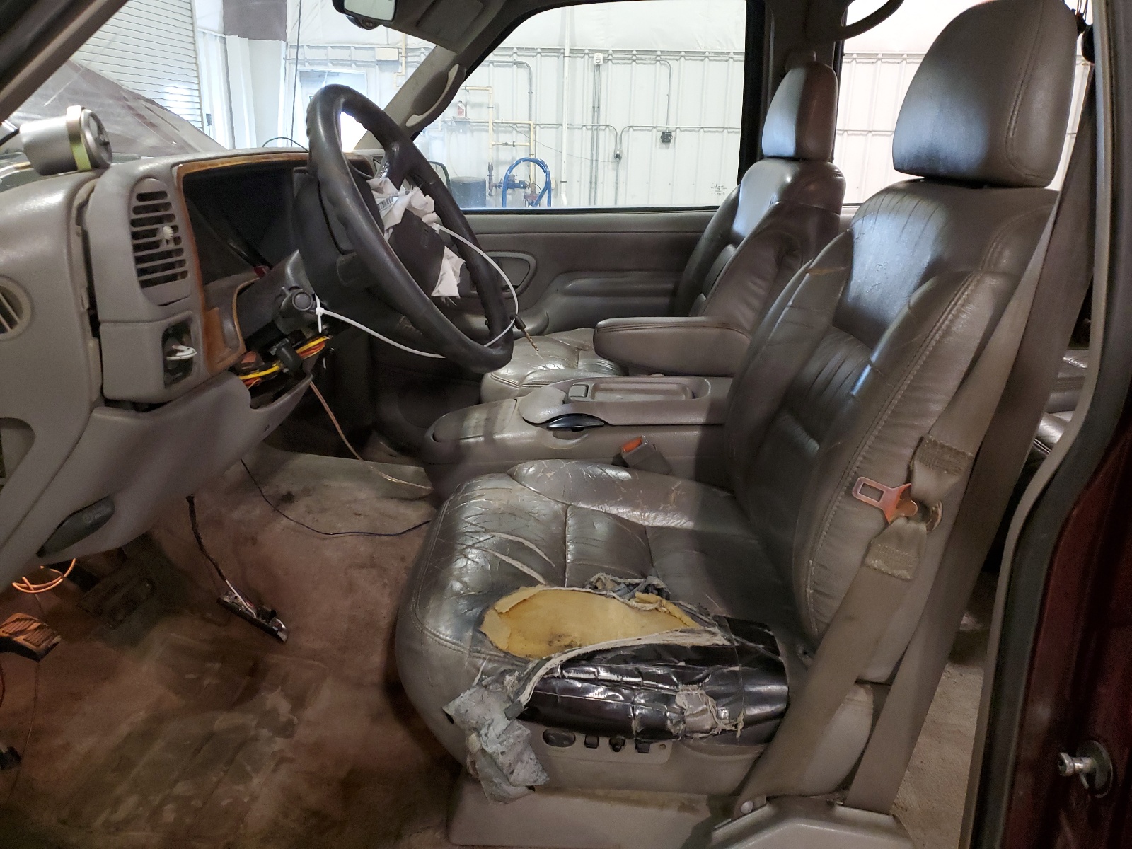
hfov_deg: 67.3
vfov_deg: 53.1
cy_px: 424
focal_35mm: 26
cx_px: 566
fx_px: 850
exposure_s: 1/24
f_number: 1.5
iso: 310
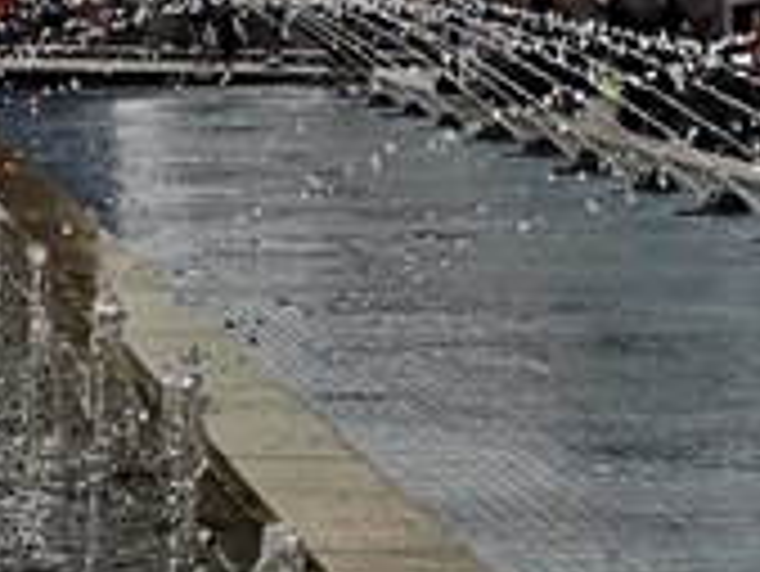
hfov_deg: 14.7
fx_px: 2812
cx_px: -243
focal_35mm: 128
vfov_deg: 11.5
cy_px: 36
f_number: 1.8
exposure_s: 1/3472
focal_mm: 3.95
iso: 50
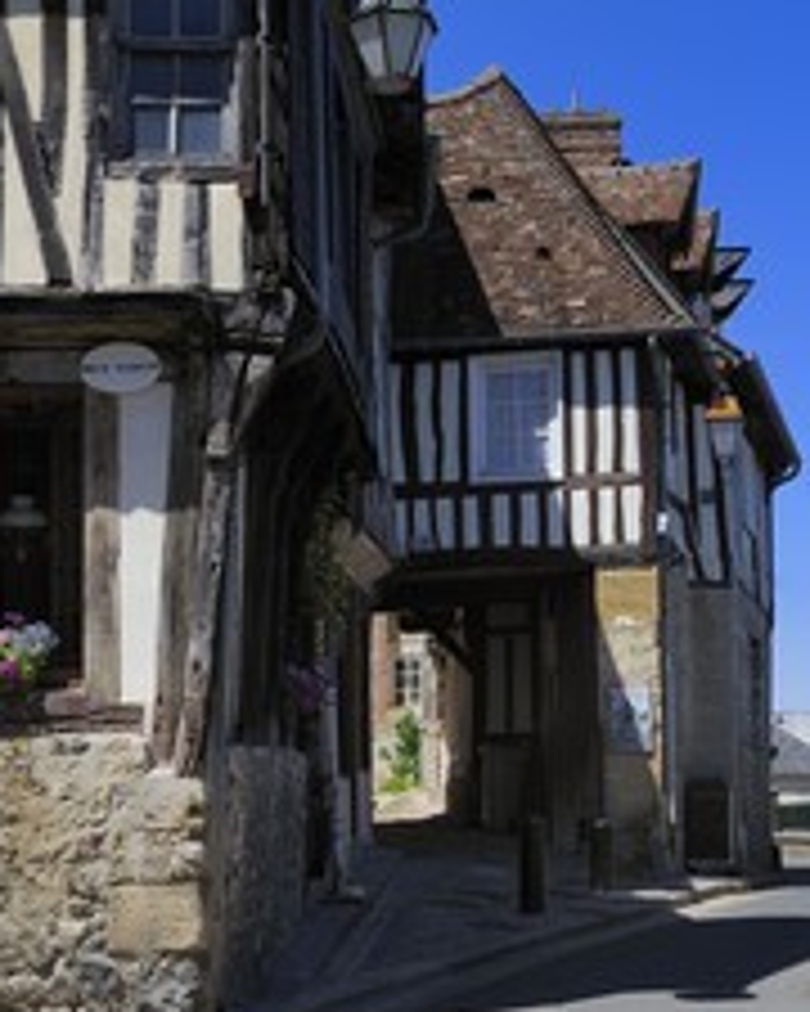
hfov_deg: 19.9
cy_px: 549
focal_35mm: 77
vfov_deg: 24.7
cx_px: 396
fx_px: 2307
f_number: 14
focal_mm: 44
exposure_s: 1/160
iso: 200
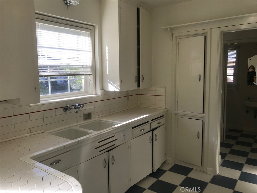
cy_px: 96
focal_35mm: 28
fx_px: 208
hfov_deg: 63.4
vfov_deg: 49.7
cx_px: 128
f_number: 1.8
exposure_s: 1/435
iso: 20
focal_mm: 3.99
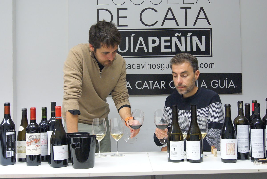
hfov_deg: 46.4
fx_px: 312
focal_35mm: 42
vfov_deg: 32.0
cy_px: 90
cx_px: 134
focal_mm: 28
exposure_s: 1/30
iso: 1600
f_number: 6.3
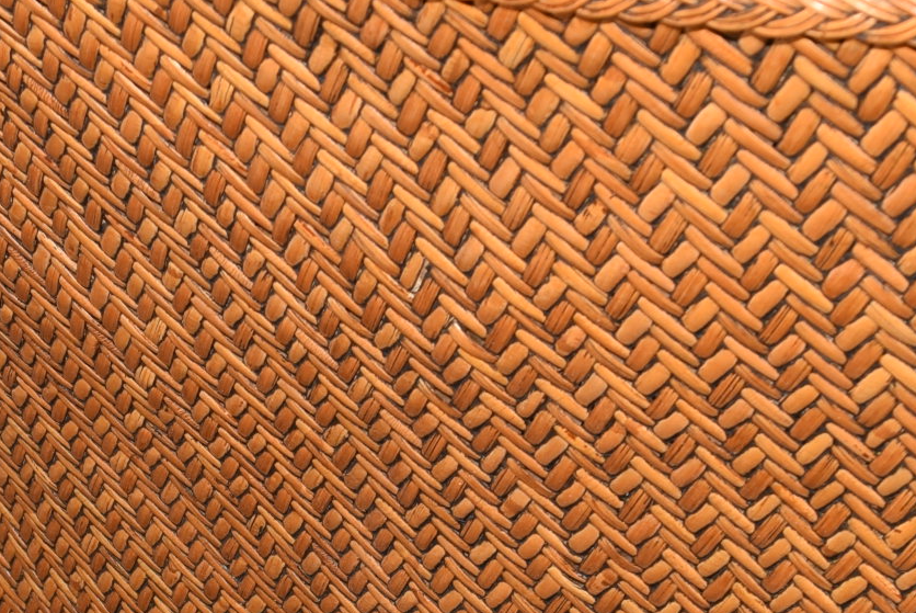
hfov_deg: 18.0
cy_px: 776
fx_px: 2872
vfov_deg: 11.9
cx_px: 270
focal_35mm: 113
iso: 100
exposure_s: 1/60
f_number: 8
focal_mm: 21
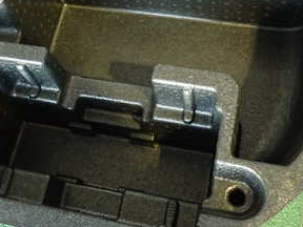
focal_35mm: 52
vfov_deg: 27.6
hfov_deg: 36.8
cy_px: 55
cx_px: 138
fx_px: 455
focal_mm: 4.5
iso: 800
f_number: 2
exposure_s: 1/30
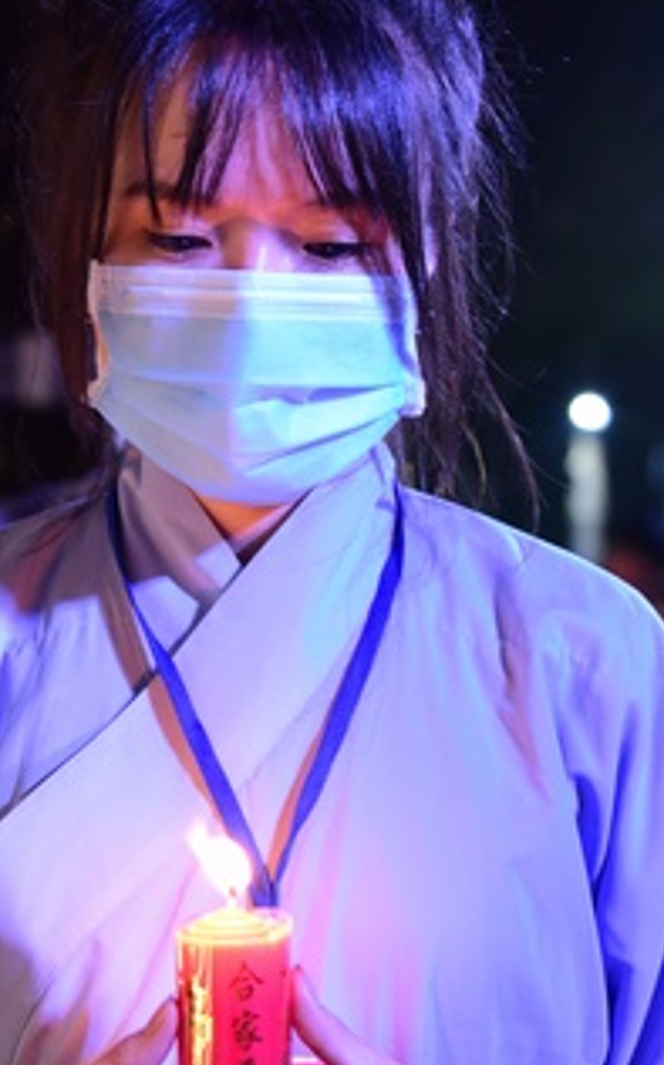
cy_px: 458
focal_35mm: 105
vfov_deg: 19.8
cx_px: 226
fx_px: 3046
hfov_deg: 12.4
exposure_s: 1/30
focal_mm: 50
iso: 2000
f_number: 4
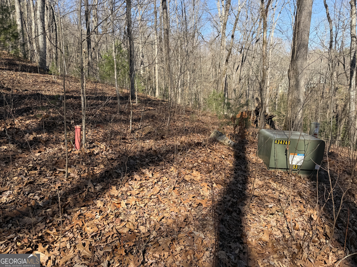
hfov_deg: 71.6
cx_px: 178
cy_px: 134
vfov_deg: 56.8
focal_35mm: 24
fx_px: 248
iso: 80
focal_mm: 6.76
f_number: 1.78
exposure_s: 1/1585
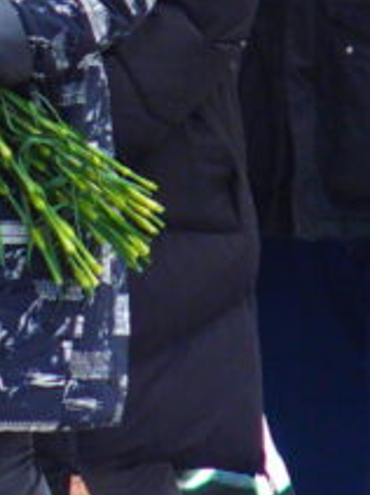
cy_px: 148
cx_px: -75
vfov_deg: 1.9
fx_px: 15222
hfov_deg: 1.4
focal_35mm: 1067
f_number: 2.8
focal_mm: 46.7
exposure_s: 1/200
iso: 320
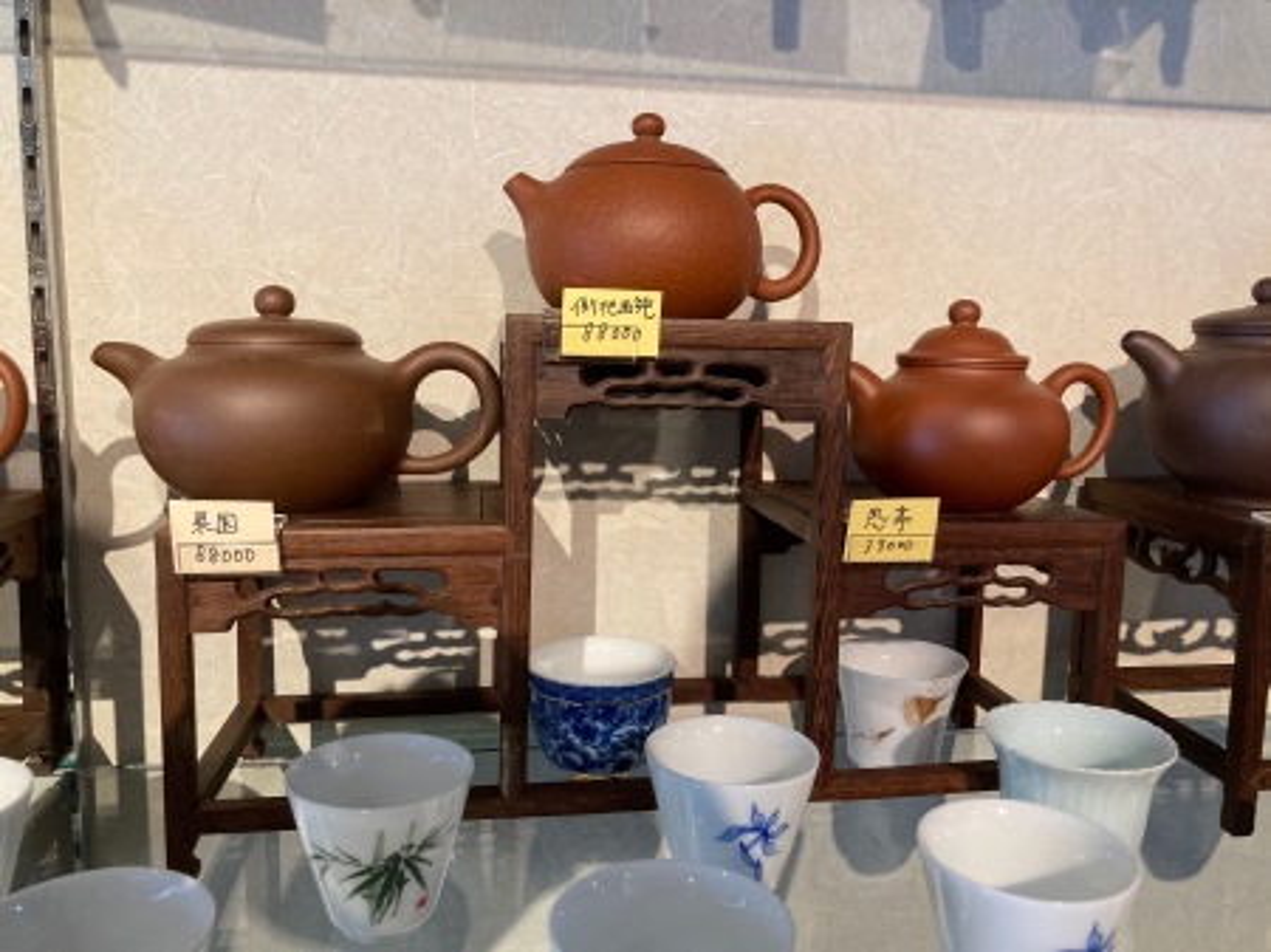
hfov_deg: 63.5
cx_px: 636
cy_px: 476
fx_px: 1028
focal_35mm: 28
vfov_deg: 49.7
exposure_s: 1/50
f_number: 1.8
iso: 200
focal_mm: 3.99
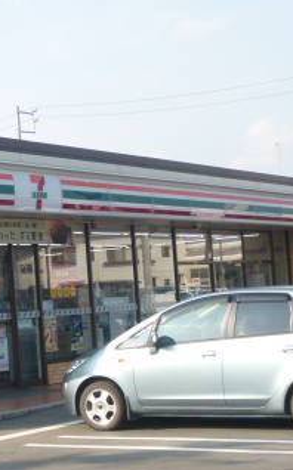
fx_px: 1204
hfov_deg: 13.4
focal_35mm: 94
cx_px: -71
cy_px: 231
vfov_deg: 22.1
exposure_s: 1/400
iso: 100
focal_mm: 7.9
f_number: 4
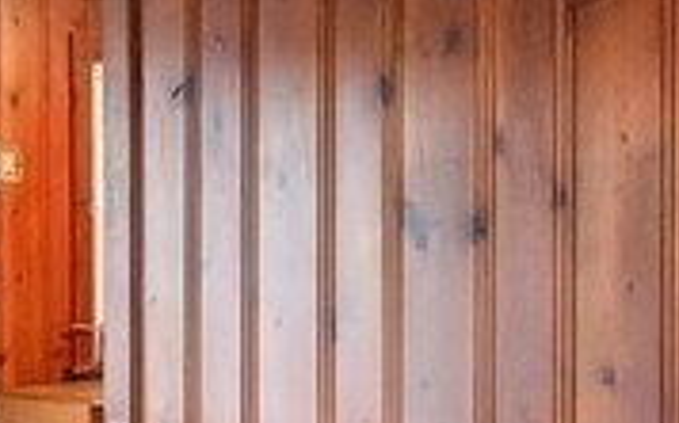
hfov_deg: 21.8
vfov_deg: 13.9
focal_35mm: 94
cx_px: 130
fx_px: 1738
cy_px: 202
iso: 800
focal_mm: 16
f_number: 5.6
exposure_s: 1/125
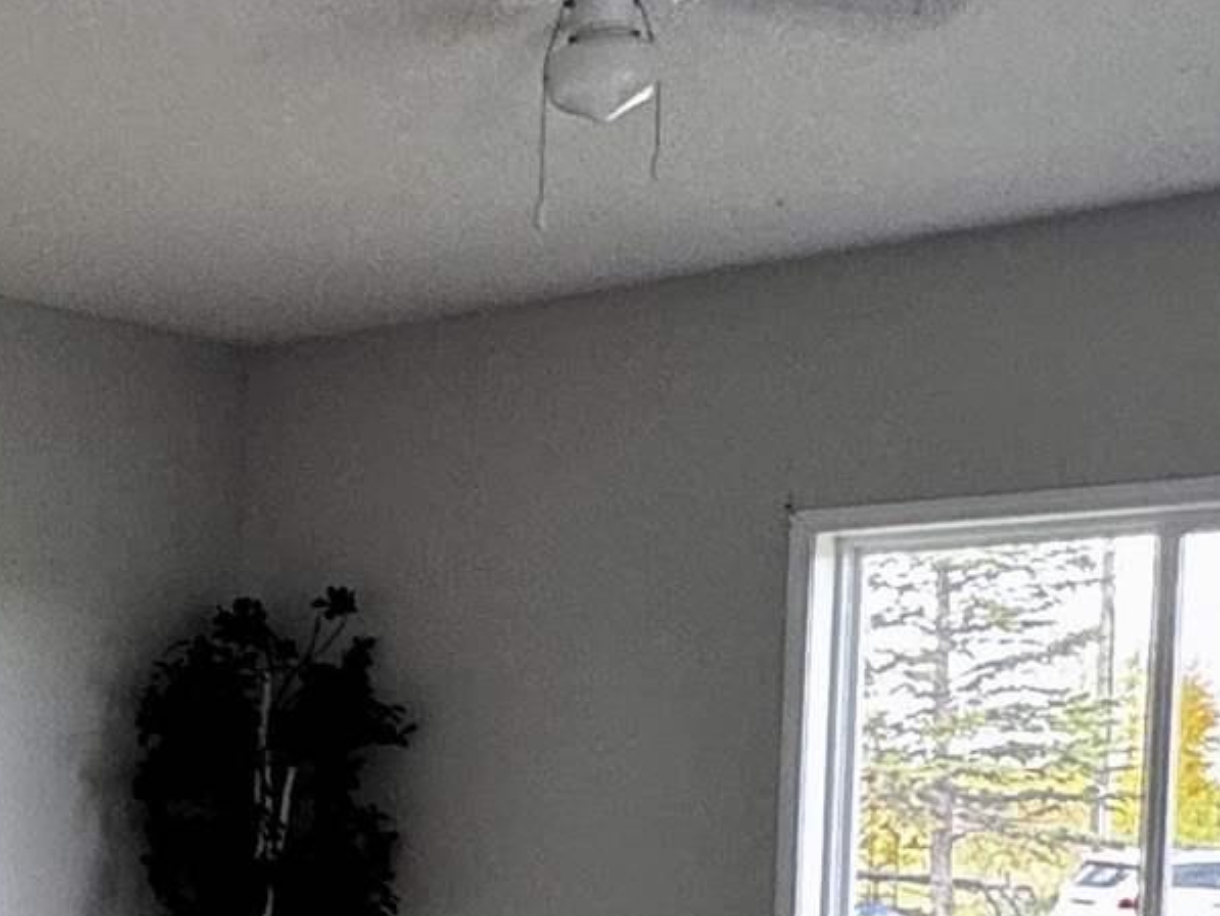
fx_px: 2538
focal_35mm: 72
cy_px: 996
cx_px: -323
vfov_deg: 19.6
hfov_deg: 24.0
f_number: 2.2
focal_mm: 2.22
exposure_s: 1/60
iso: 160
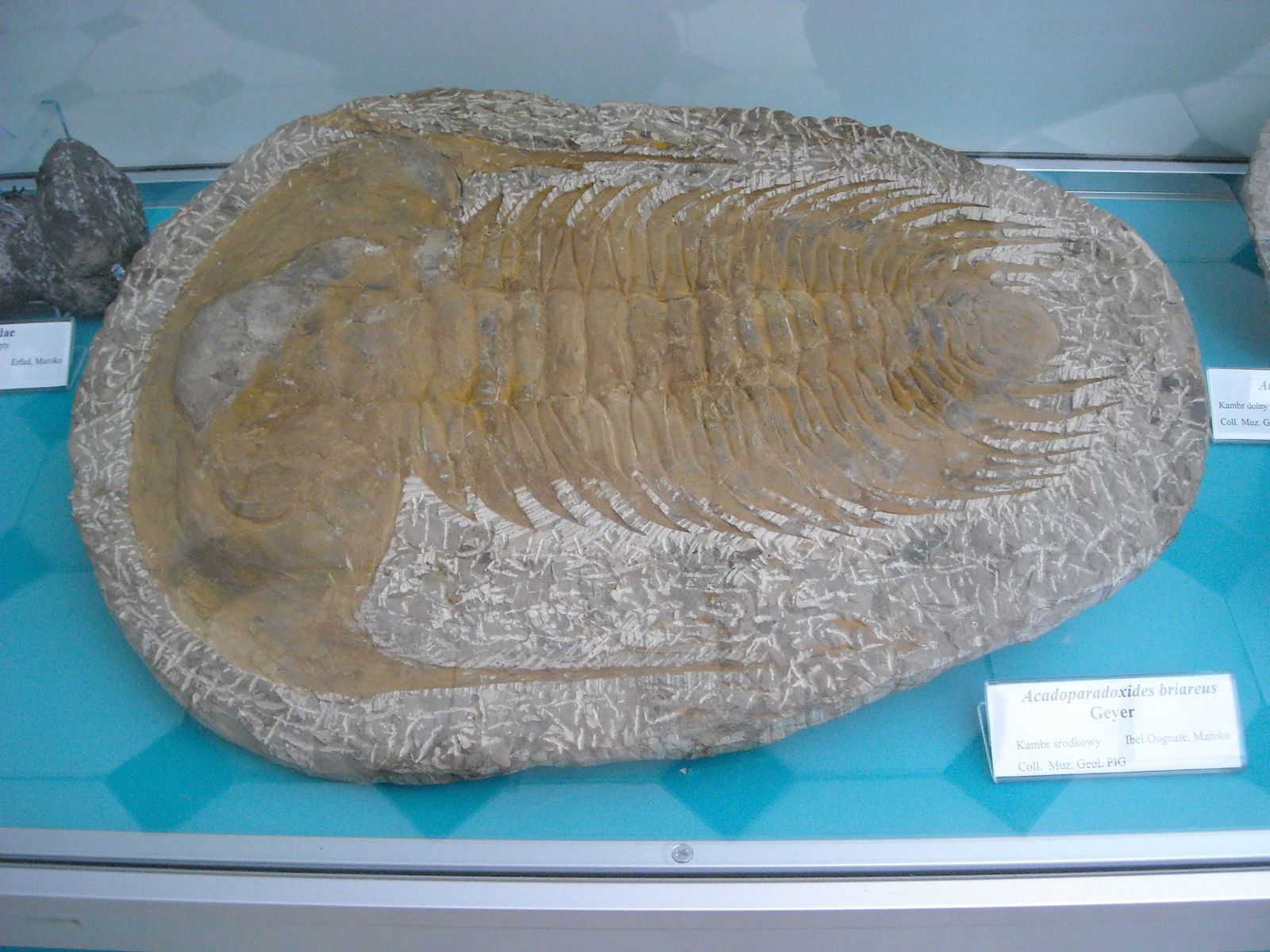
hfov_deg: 52.6
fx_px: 1284
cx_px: 635
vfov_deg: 40.7
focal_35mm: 35
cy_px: 476
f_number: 2.8
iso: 400
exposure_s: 1/64
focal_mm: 5.7
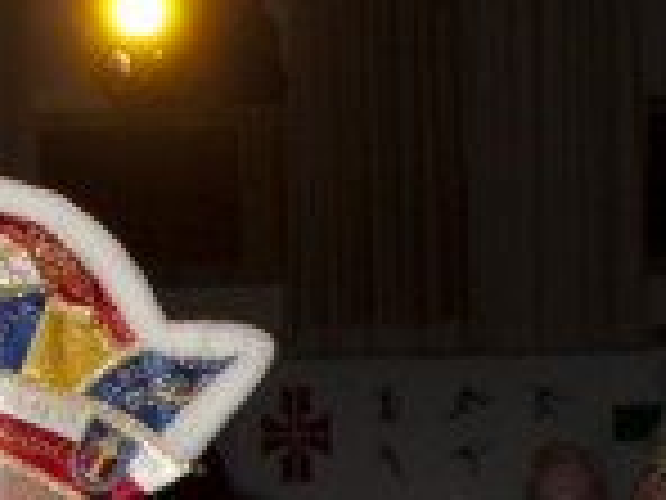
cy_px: 1027
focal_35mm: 216
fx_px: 4156
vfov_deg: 6.6
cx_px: 54
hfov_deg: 9.1
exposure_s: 1/40
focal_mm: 20
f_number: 4.1
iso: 100
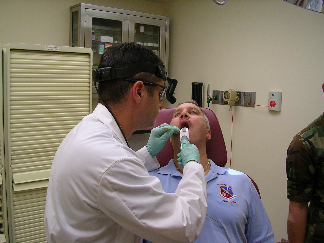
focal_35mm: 38
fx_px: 356
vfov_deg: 37.7
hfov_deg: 49.0
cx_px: 162
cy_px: 122
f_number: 2.8
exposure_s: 1/47.5
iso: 50
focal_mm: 5.8
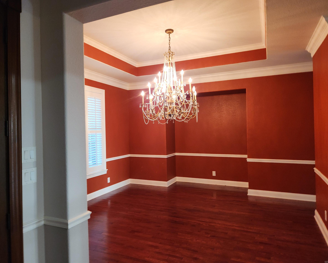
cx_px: 161
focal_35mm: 24
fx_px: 233
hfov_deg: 70.3
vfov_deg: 58.8
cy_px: 131
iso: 125
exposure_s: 1/60
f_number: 1.8
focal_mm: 5.4
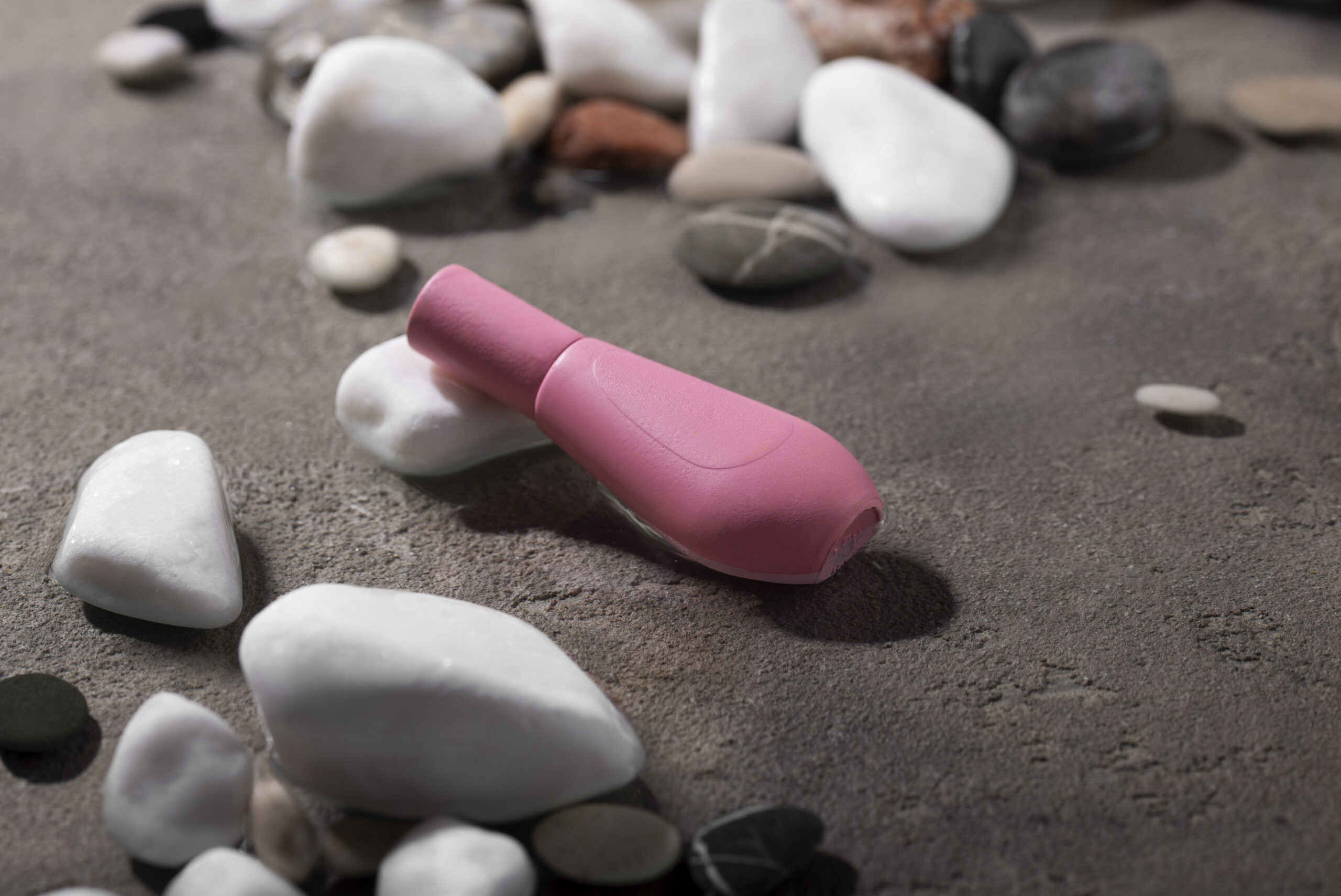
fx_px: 3913
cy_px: 448
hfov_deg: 19.4
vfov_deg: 13.1
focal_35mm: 105
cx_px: 670
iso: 100
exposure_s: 1/100
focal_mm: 105
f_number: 10
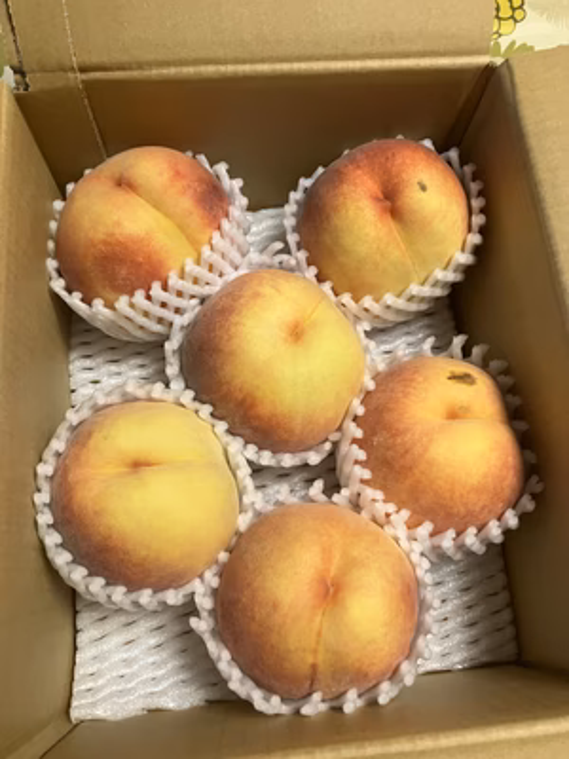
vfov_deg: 63.4
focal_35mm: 28
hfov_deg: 49.7
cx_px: 284
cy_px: 380
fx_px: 614
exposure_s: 1/33
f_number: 1.8
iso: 250
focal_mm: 3.99
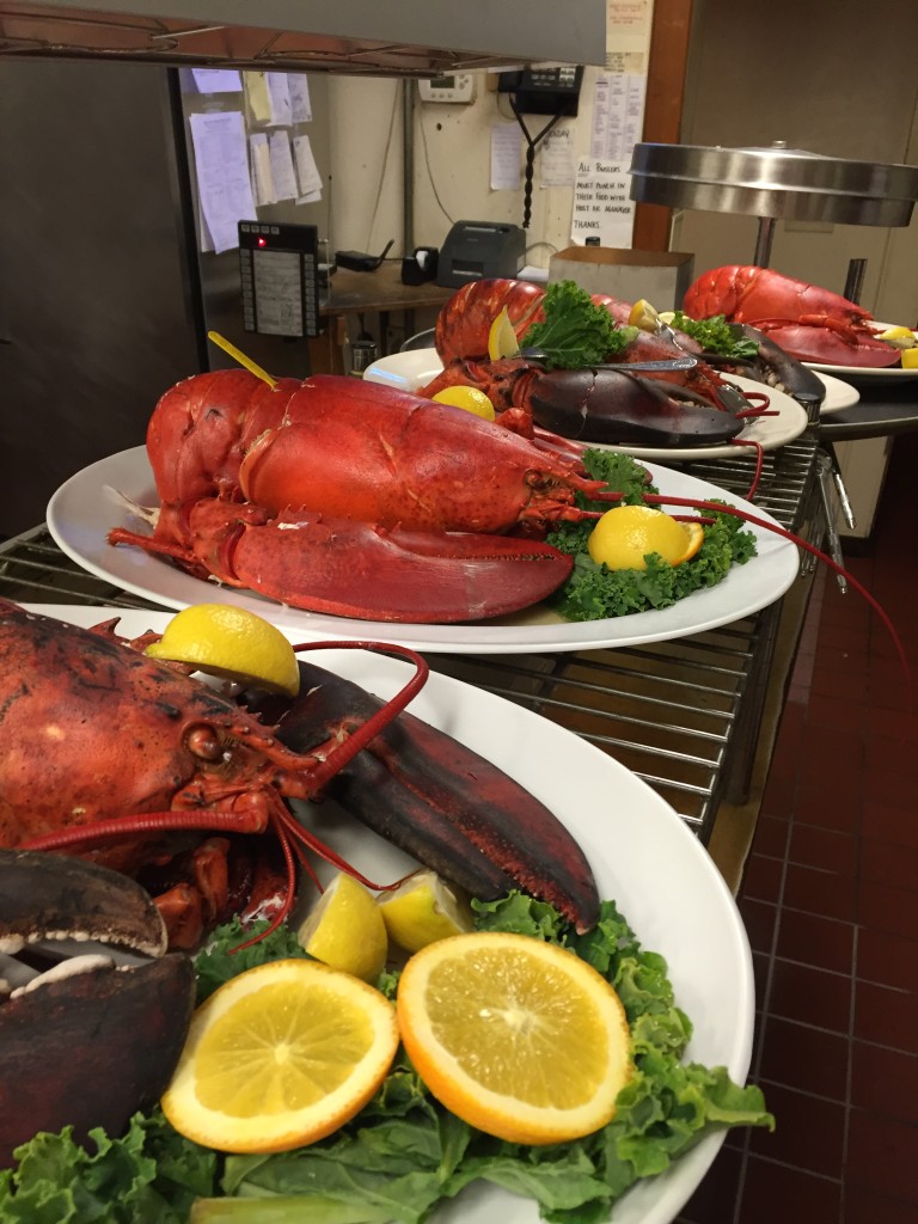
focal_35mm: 29
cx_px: 459
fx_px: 1025
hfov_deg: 48.2
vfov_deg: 61.7
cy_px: 612
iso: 80
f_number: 2.2
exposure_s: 1/30
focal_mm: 4.15
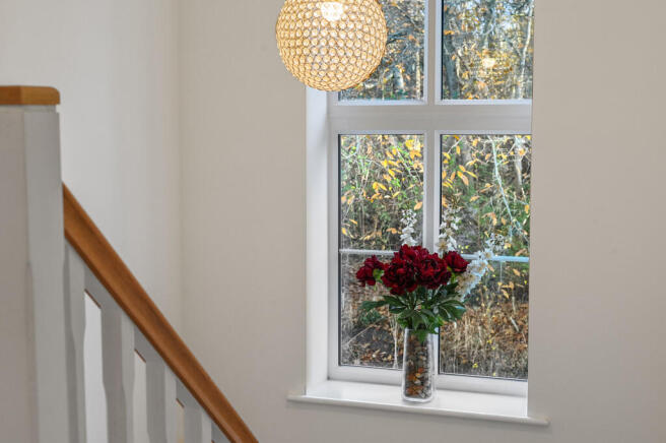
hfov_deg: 39.6
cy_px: 222
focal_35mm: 50
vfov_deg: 26.9
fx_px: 924
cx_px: 333
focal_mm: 50
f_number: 8
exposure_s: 1/3
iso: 400
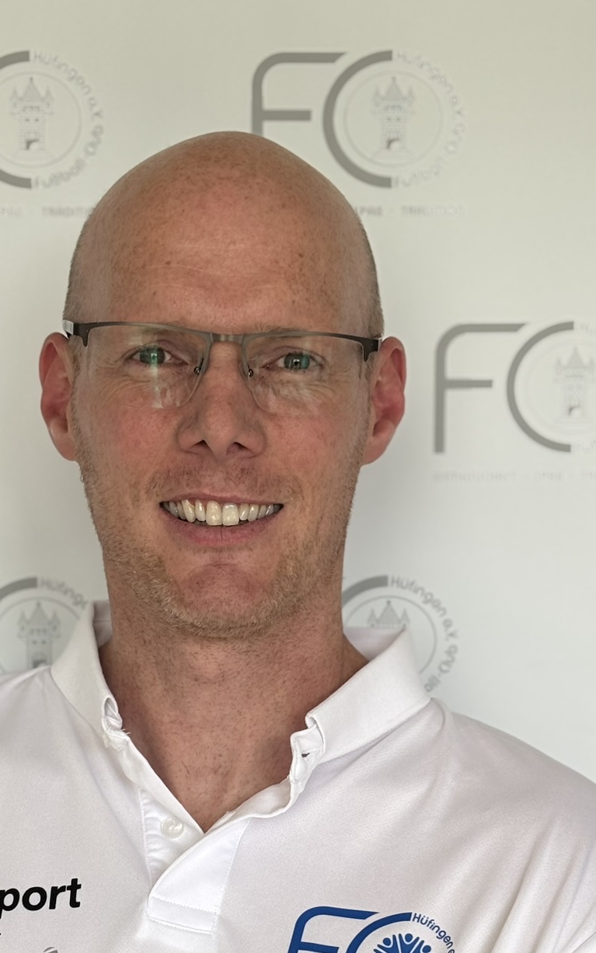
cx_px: 169
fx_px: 2391
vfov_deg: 22.3
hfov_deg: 14.2
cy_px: 724
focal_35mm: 92
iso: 32
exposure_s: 1/303
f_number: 1.6
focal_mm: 5.96
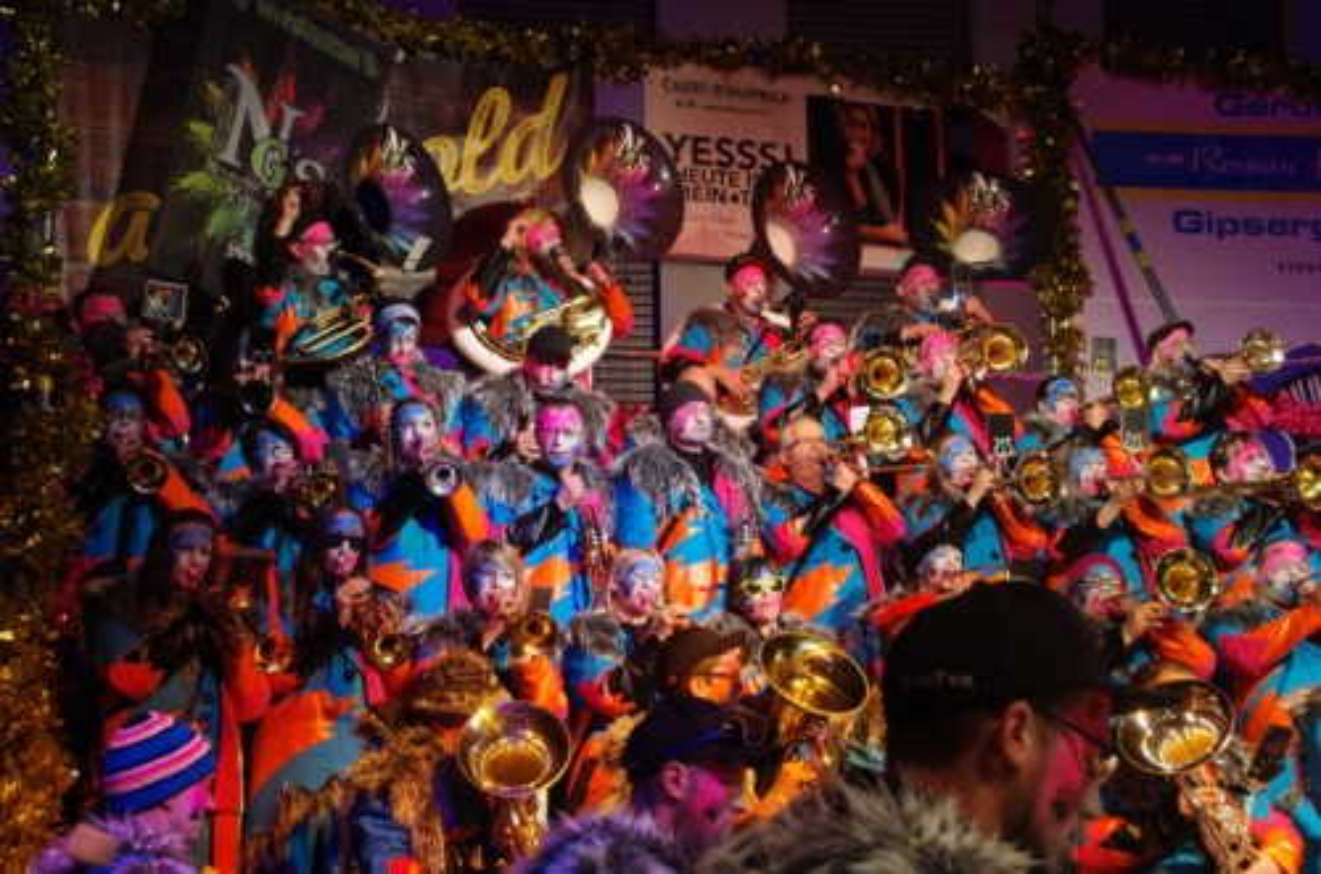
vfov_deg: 22.5
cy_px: 437
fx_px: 2197
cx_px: 660
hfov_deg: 33.5
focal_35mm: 60
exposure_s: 1/80
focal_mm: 40
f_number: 7.1
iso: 1600
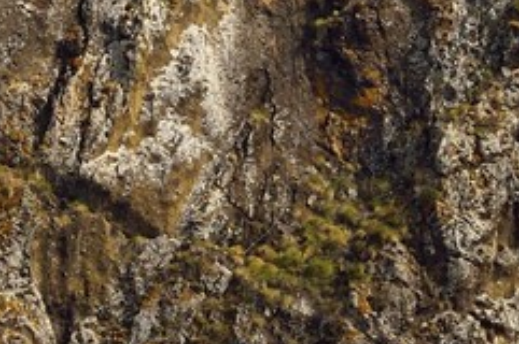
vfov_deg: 1.3
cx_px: 614
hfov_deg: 1.9
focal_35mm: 1094
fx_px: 15750
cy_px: -415
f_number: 13
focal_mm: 165
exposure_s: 1/320
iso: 200
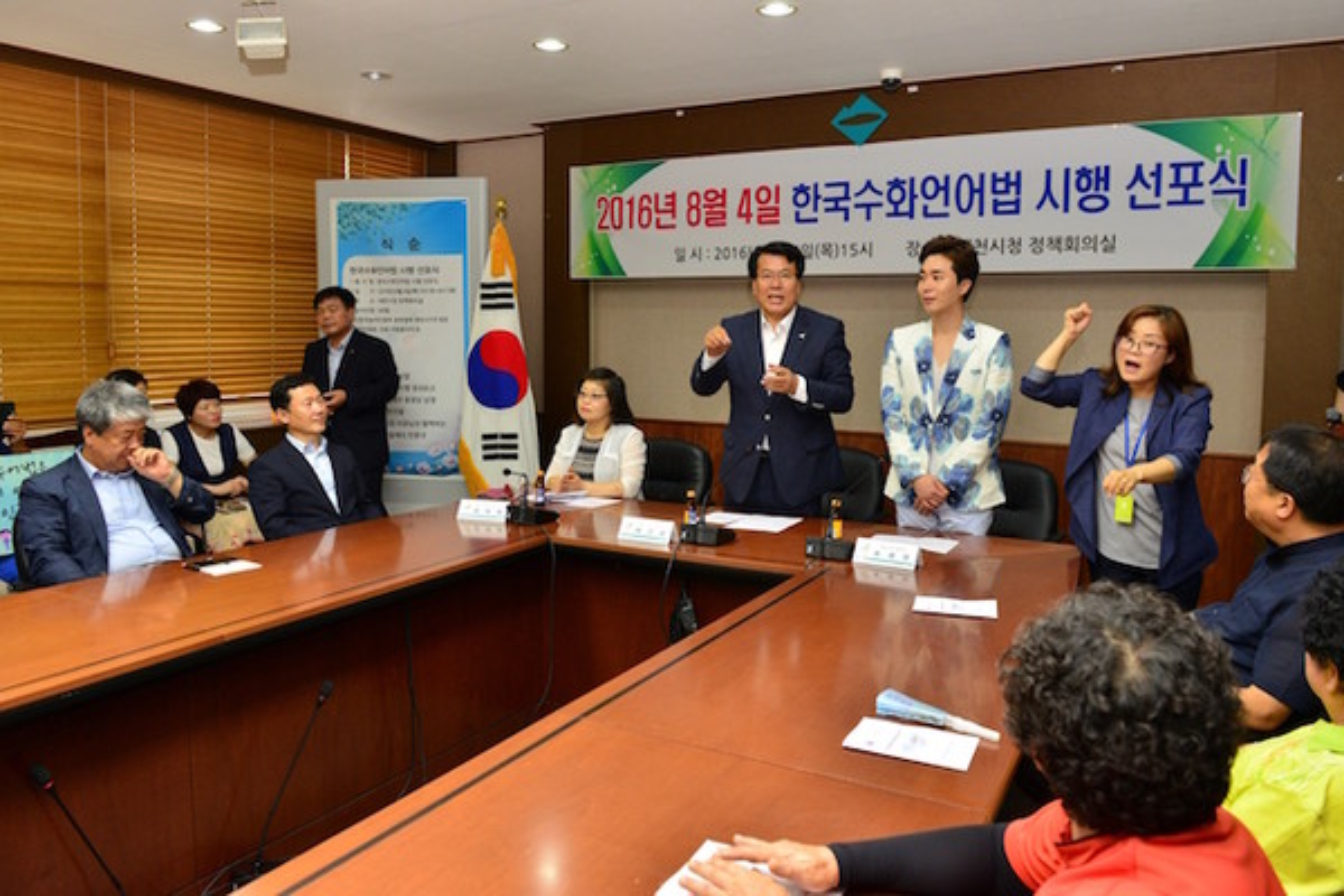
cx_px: 672
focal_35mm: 24
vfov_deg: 53.1
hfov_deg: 73.7
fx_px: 896
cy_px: 448
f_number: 5.6
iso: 800
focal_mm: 24
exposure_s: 1/60
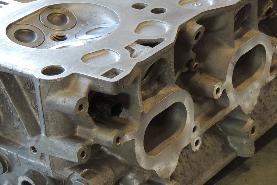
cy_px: 37
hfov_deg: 17.2
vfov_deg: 11.5
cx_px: 162
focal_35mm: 119
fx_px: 915
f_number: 3.5
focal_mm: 8.3
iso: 200
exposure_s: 1/50
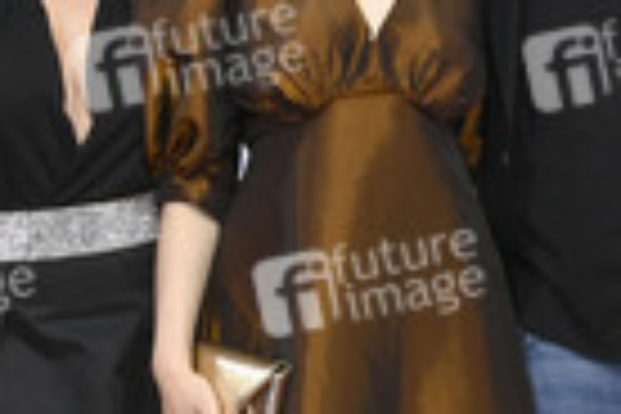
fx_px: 2260
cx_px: 700
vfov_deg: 10.5
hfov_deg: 15.2
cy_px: 171
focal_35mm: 131
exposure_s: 1/200
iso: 800
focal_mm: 40
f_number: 5.6
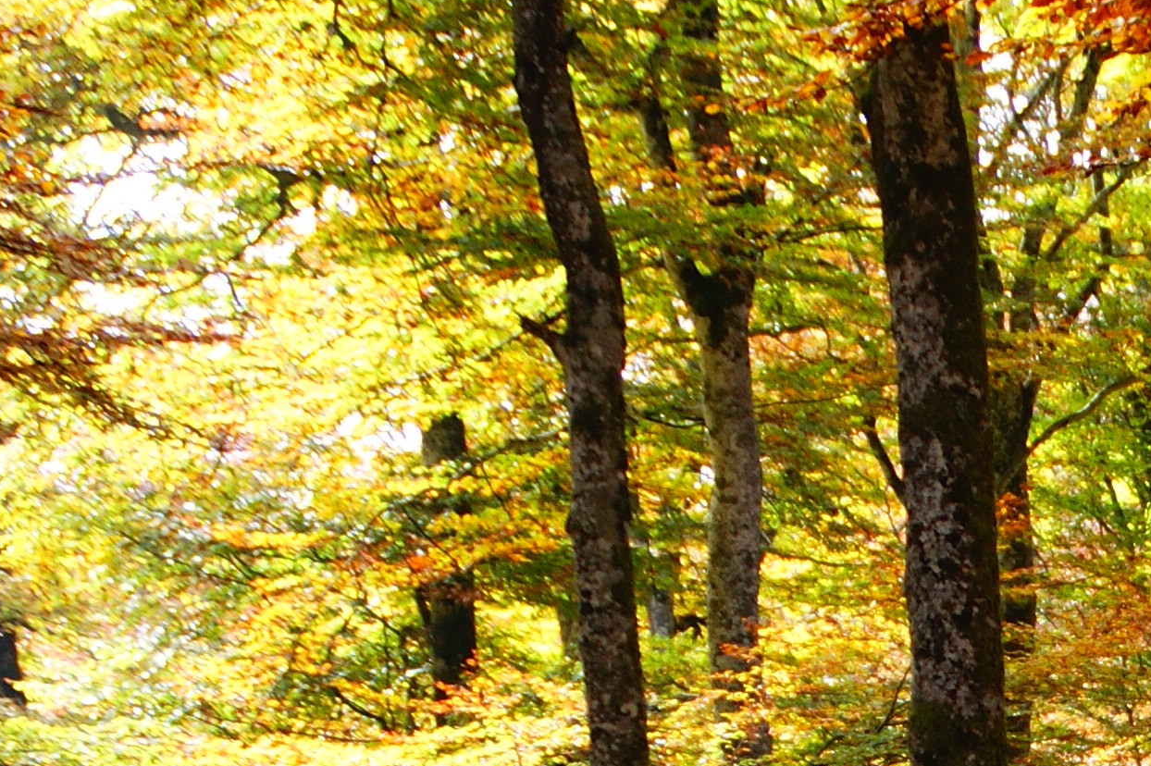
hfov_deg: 10.3
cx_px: 1577
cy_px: 1017
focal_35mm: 194
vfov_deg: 7.0
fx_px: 6194
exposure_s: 1/60
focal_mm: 35
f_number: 4.5
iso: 100
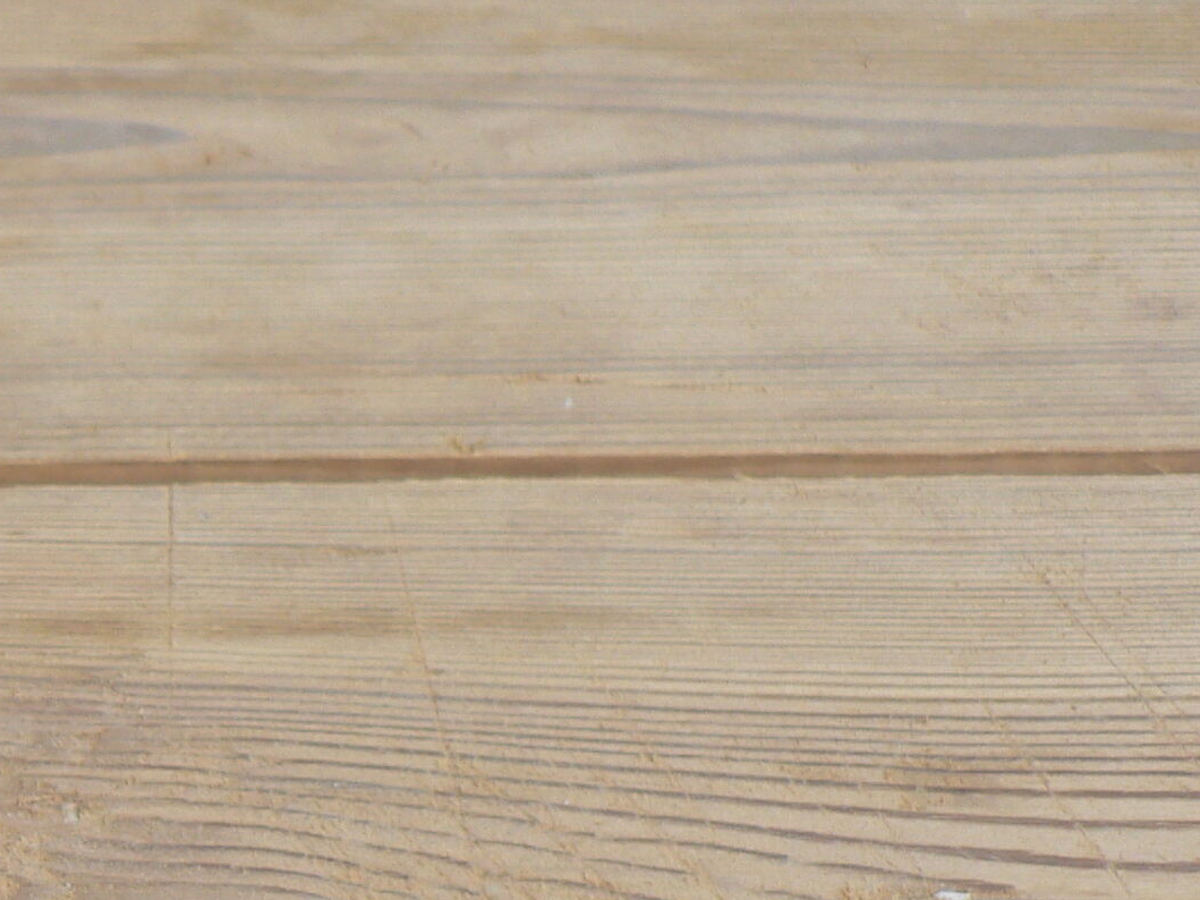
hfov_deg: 21.2
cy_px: 886
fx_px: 3016
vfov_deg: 16.6
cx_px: -179
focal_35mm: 87
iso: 80
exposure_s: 1/125
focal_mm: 6
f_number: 2.8
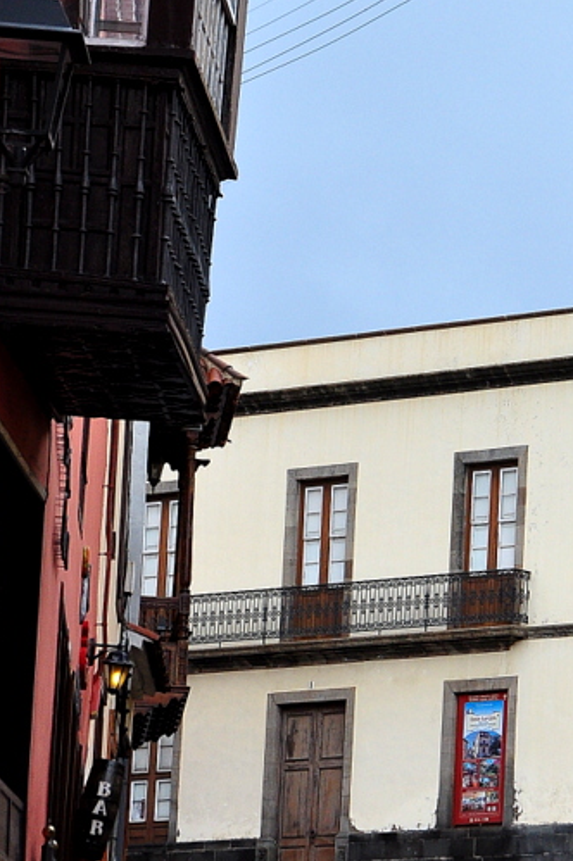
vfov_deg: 8.7
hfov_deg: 5.8
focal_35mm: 238
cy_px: 545
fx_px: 5690
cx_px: 450
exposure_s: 1/500
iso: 400
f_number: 5.3
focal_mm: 66
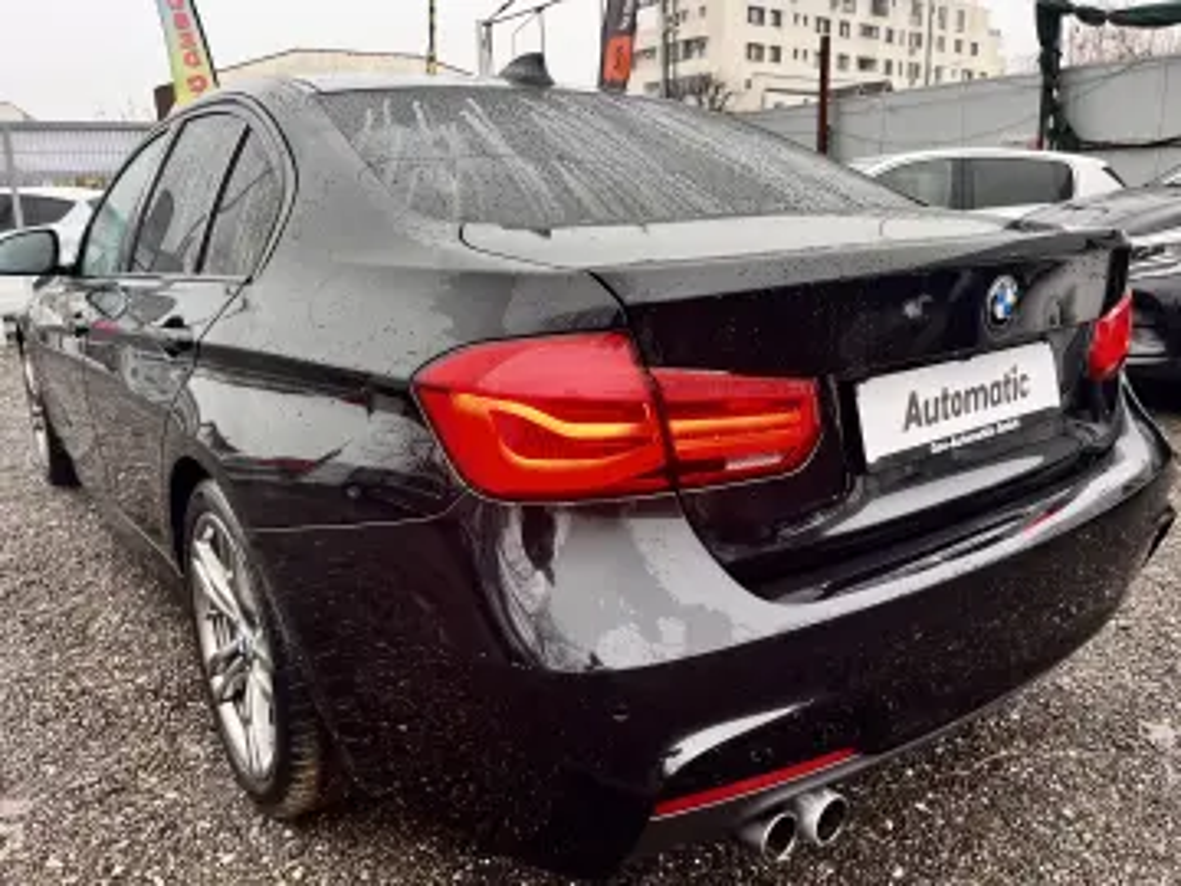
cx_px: 590
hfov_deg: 67.3
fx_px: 887
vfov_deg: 53.1
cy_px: 443
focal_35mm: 26
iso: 40
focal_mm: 5.1
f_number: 1.6
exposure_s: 1/122
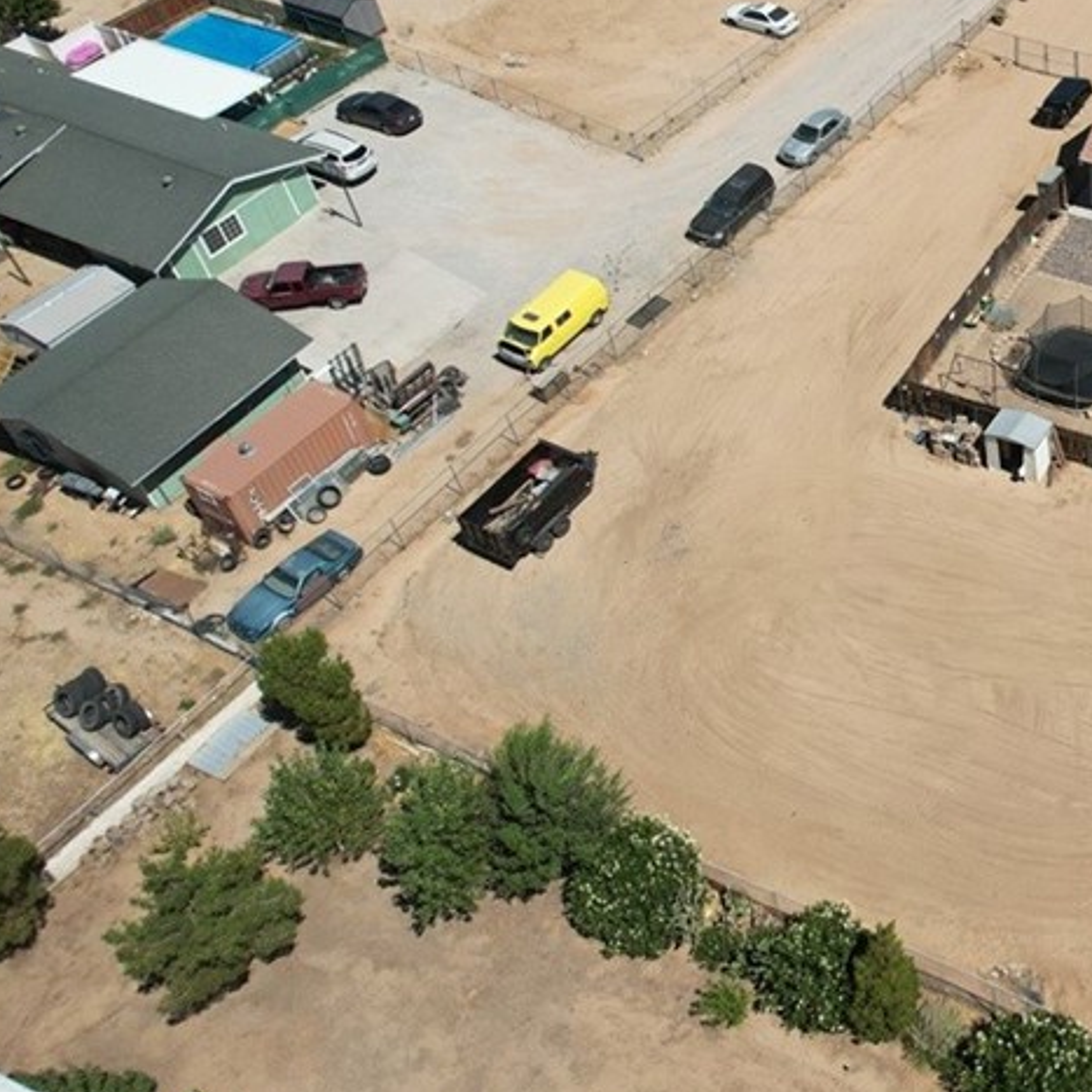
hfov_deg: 35.9
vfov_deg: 40.3
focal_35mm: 41
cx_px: 1148
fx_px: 1463
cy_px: 350
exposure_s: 1/800
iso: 100
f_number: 2.8
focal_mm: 8.38
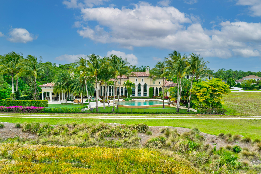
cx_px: 130
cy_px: 87
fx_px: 203
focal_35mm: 28
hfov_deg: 65.5
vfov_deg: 46.4
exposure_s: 1/100
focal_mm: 10.3
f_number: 8
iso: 100
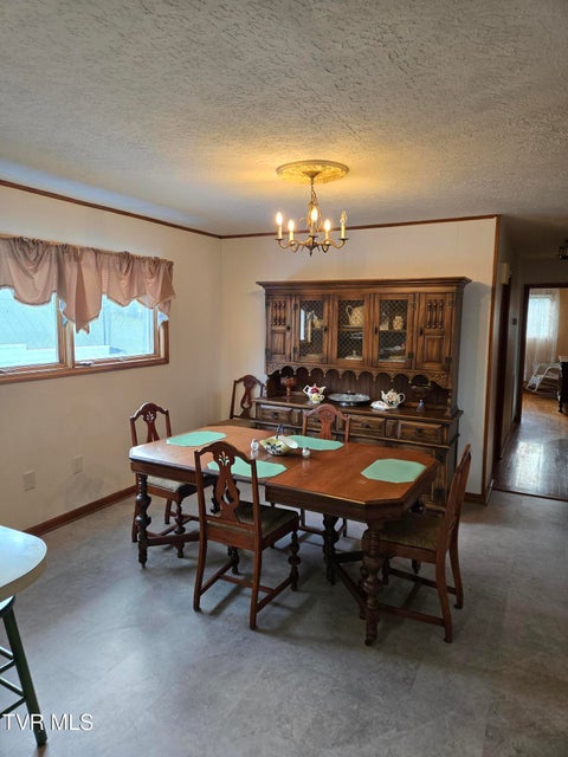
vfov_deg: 73.9
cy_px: 378
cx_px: 284
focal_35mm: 23
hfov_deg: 58.9
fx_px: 503
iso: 100
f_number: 1.8
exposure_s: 1/120
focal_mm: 5.4
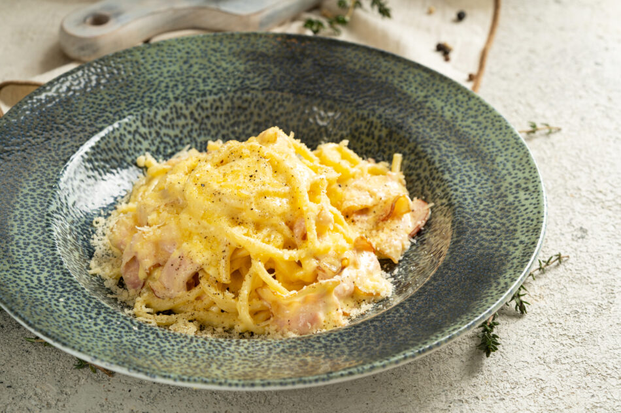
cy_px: 206
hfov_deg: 22.6
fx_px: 1552
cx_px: 310
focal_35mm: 90
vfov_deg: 15.2
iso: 100
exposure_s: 1/160
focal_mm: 90
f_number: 8
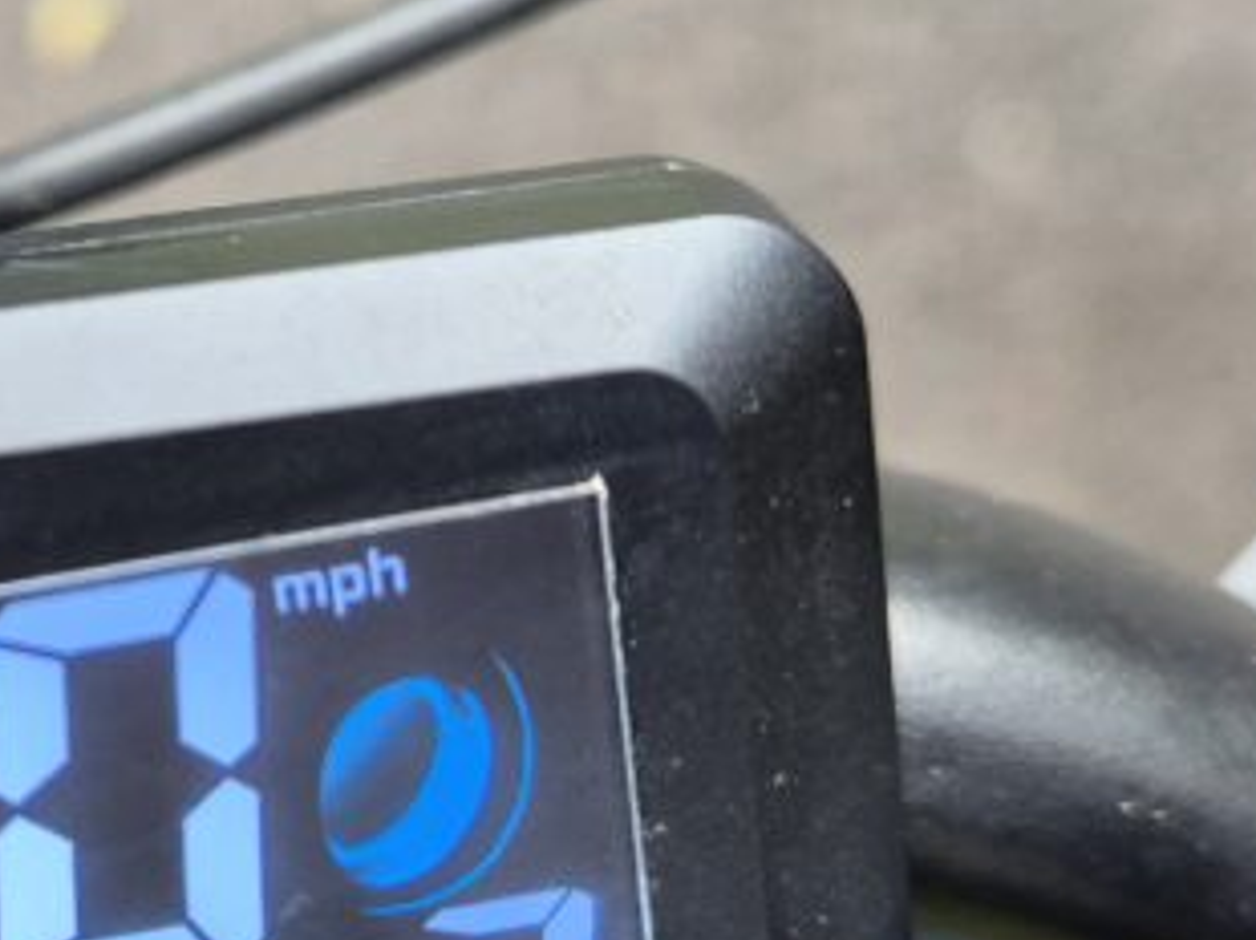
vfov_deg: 19.4
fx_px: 2755
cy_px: 478
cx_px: 20
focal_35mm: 76
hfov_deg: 24.6
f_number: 1.8
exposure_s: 1/180
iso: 125
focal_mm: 5.4
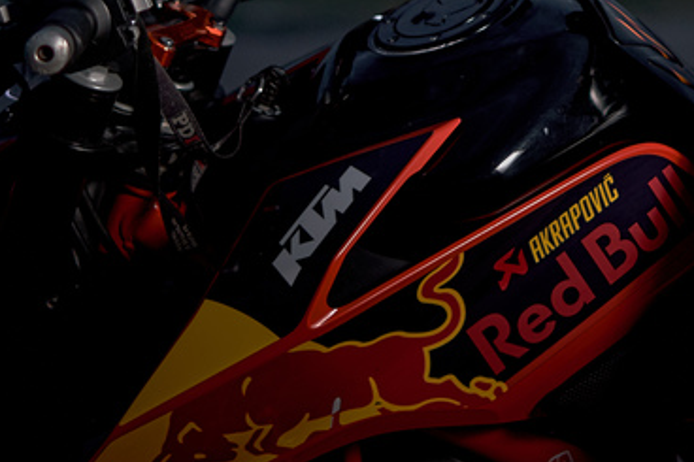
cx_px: 626
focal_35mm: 163
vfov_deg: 8.3
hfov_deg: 12.5
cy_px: -187
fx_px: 3141
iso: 250
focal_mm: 50
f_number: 1.8
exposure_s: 1/320
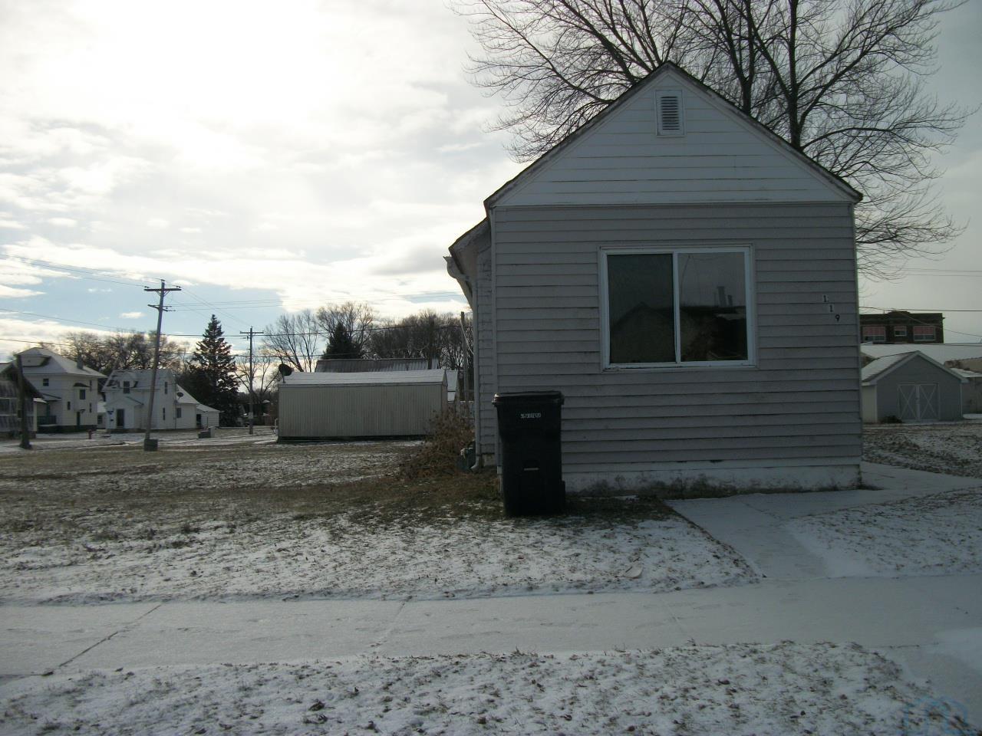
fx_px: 908
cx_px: 491
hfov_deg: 56.8
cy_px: 368
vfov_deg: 44.2
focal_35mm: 32
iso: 80
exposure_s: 1/500
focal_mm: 5.7
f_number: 8.8
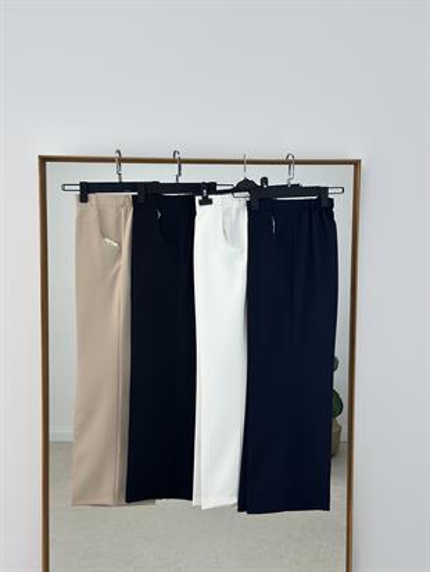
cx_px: 215
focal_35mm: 48
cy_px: 286
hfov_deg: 30.3
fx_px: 795
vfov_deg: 39.6
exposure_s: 1/471
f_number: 1.78
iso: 80
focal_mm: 6.86
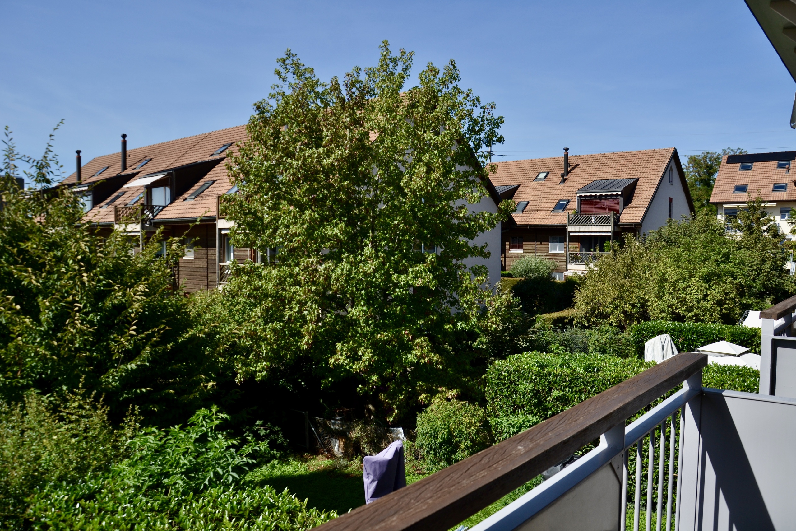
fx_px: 597
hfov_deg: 67.4
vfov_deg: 47.9
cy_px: 266
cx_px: 398
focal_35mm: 27
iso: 100
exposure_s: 1/500
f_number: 5.6
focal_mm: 18
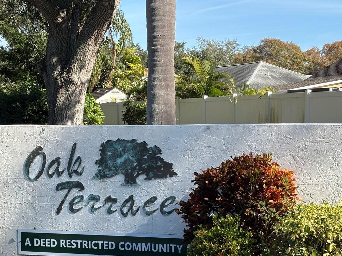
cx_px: 123
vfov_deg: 19.1
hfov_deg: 25.3
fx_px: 760
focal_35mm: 77
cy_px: 173
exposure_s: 1/1848
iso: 32
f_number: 1.6
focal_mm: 5.96
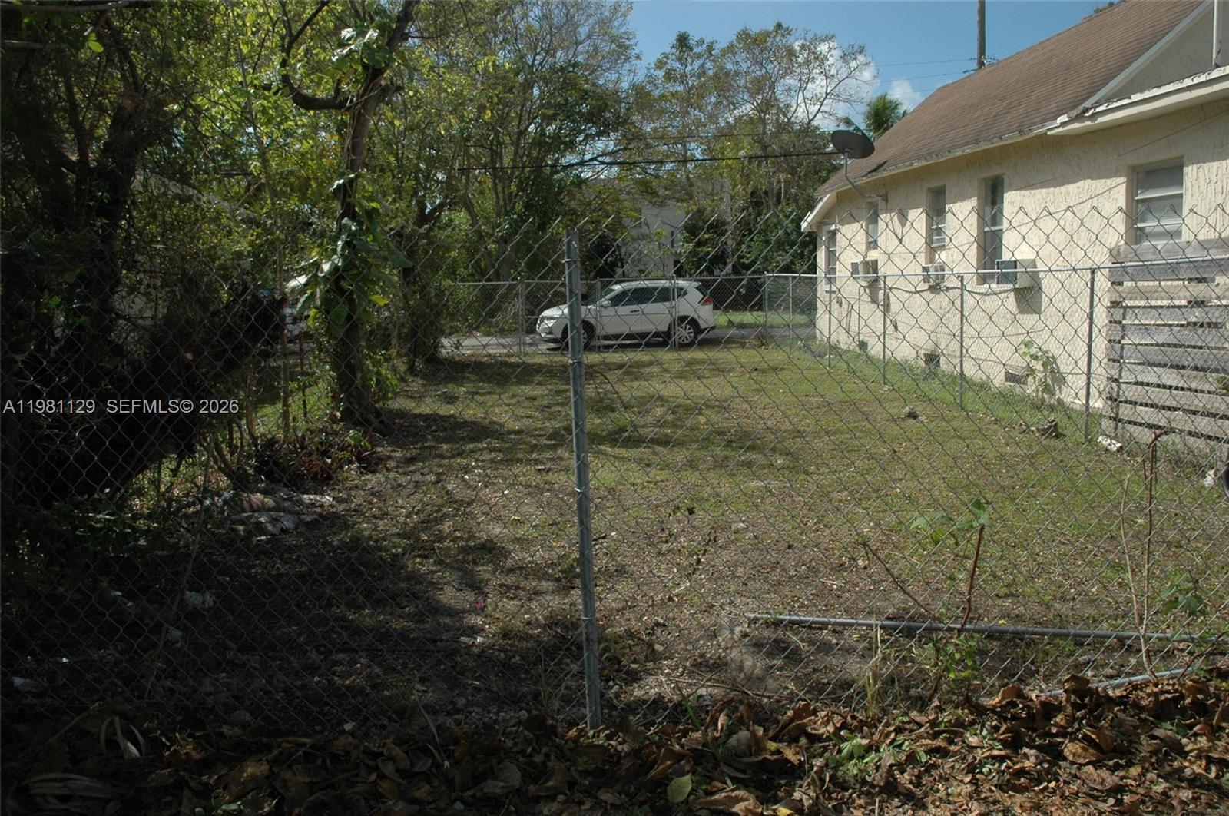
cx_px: 614
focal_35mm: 27
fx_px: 920
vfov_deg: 47.8
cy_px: 408
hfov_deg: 67.5
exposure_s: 1/500
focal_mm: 18
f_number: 11
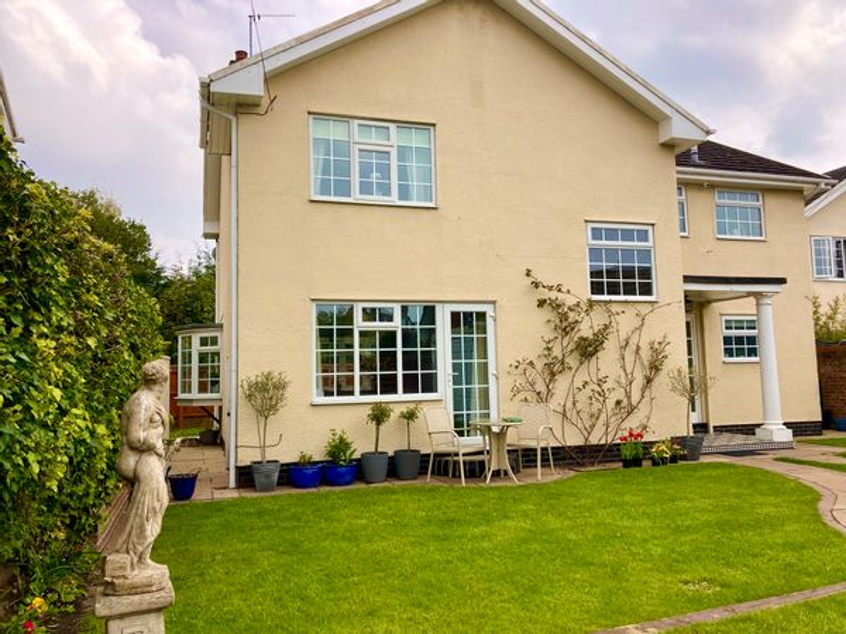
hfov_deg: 63.4
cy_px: 317
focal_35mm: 28
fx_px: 684
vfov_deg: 49.7
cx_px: 423
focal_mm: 3.99
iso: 20
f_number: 1.8
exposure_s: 1/1372
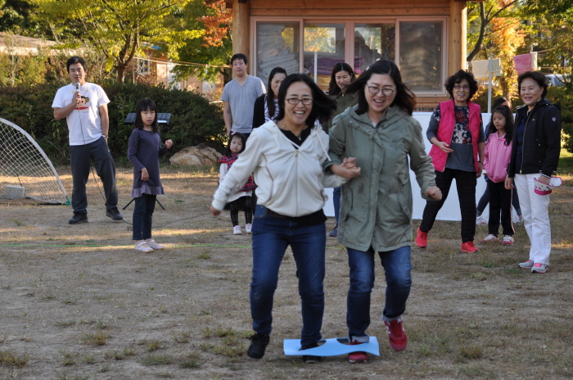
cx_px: 286
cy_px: 190
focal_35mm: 105
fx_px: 1668
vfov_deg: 13.0
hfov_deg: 19.5
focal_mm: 70
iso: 200
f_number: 6.3
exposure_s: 1/160
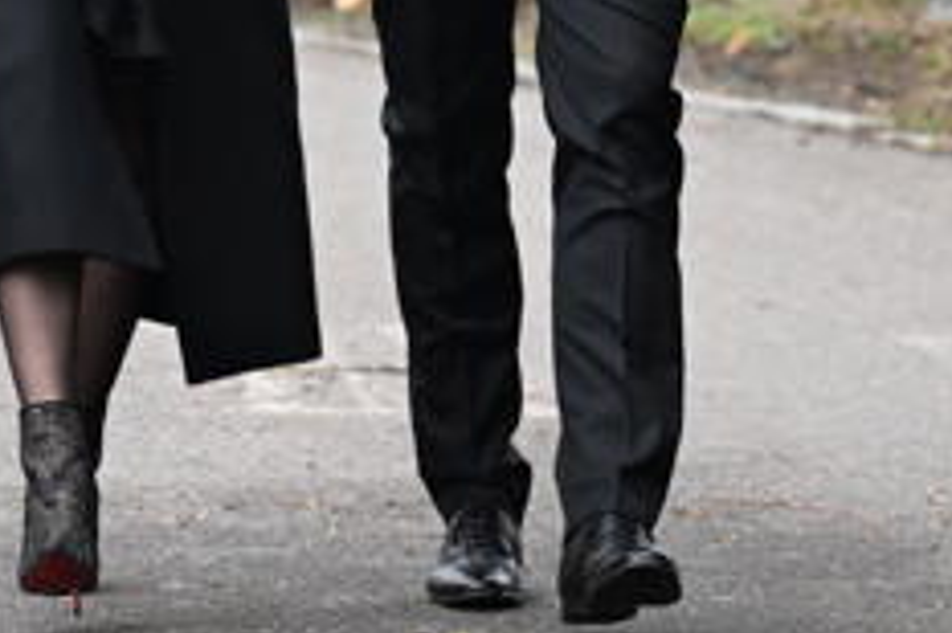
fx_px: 16436
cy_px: -184
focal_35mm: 622
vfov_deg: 2.2
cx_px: 245
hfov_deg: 3.3
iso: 2000
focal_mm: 140
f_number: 4.5
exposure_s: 1/500
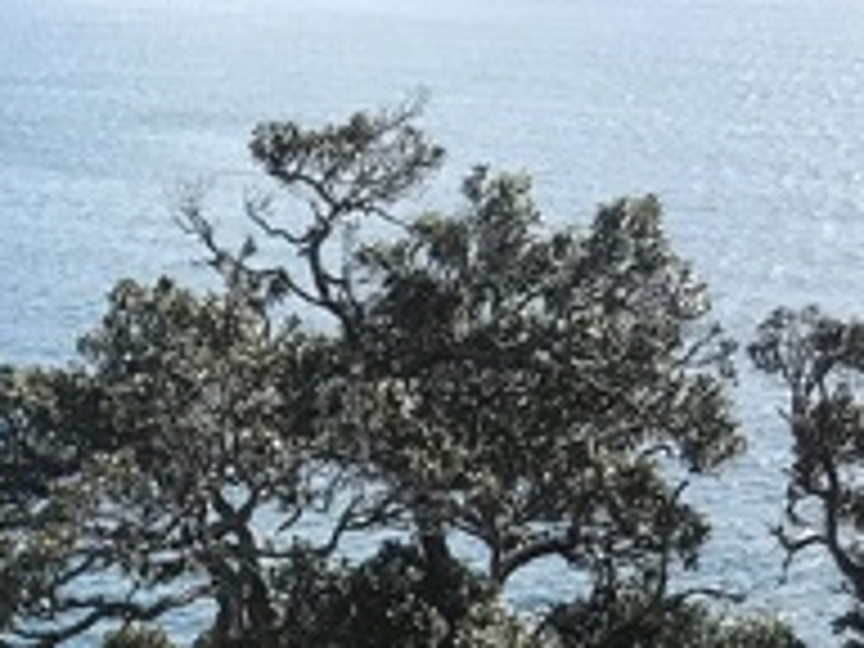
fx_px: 2471
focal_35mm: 99
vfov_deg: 13.8
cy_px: 1044
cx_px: -189
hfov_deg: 18.7
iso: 20
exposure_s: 1/1053
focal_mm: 3.99
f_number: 1.8
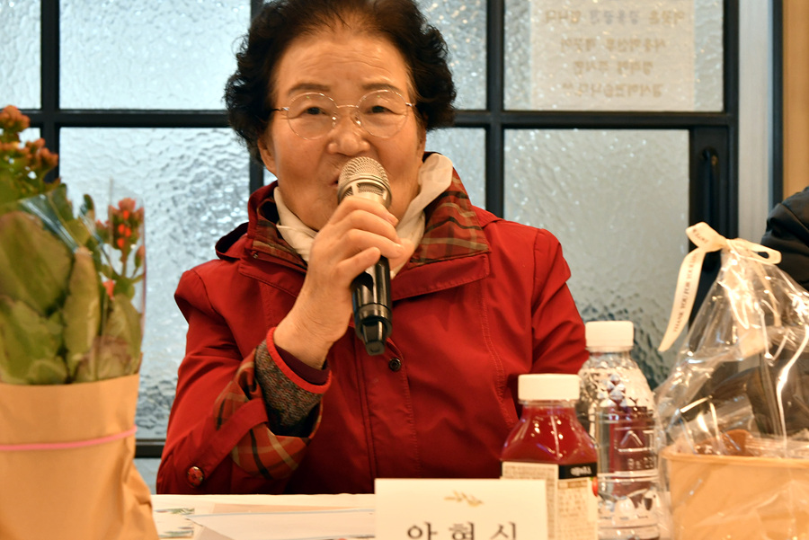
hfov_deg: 21.2
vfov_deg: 14.3
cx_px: 404
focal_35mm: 96
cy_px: 270
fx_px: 2158
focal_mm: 48
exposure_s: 1/40
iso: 640
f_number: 5.6
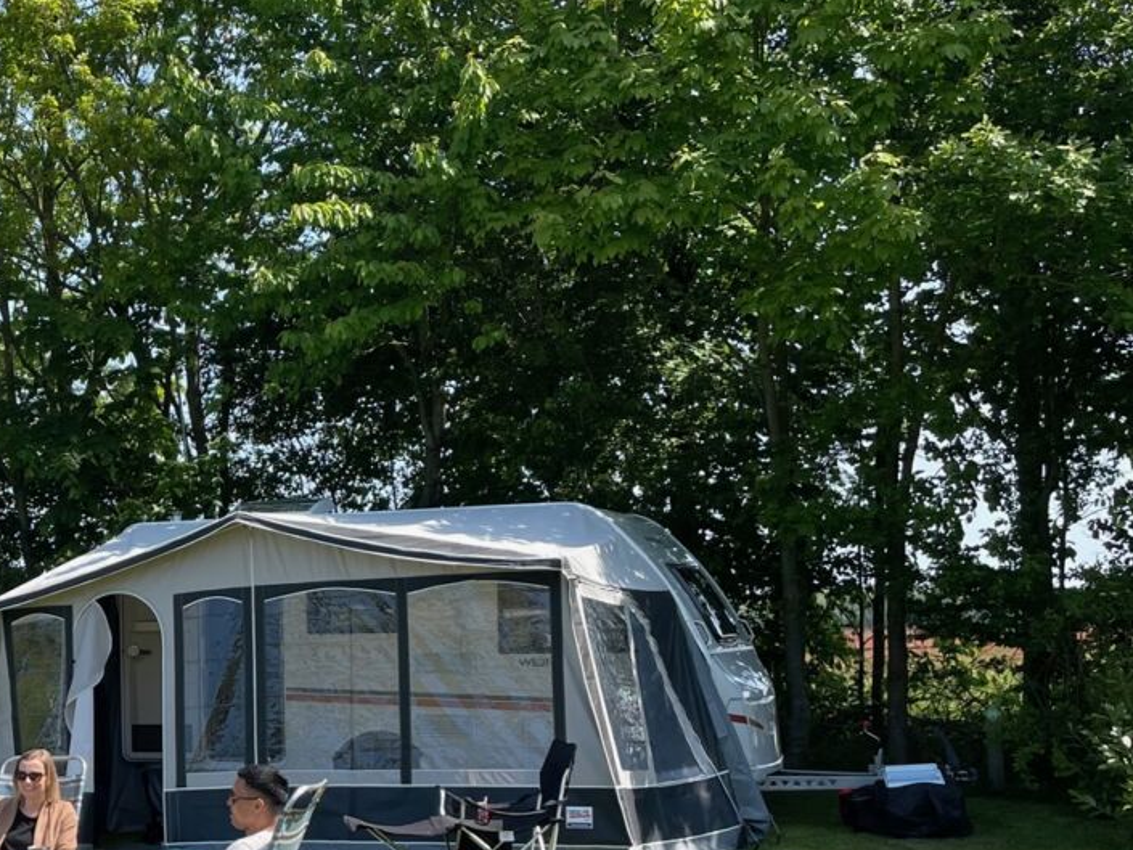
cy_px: 646
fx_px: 1931
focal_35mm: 59
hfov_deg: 30.0
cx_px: -48
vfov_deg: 24.5
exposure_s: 1/1319
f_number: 1.6
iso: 32
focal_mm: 4.2
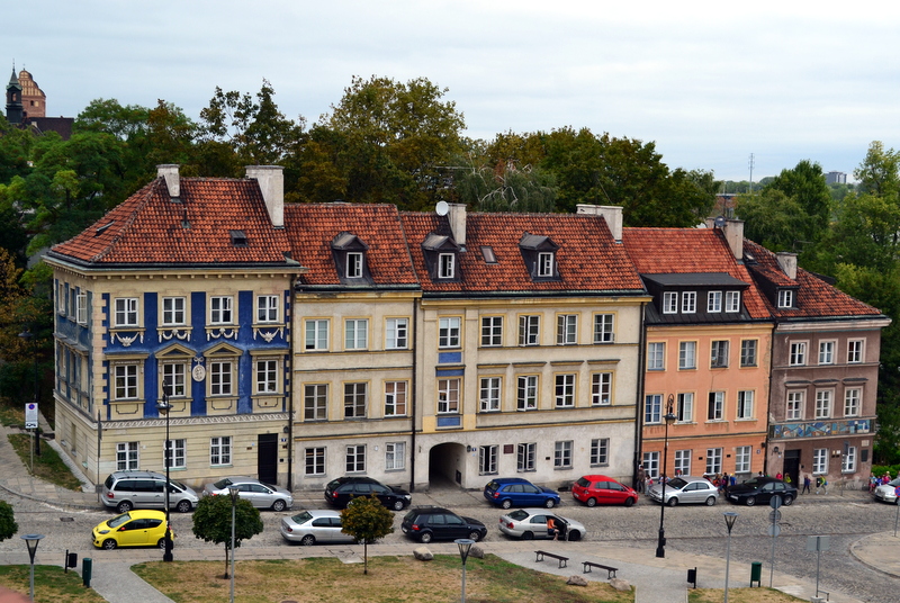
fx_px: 1202
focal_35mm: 48
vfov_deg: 28.2
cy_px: 302
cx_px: 450
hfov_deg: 41.1
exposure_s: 1/80
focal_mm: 32
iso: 400
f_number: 8
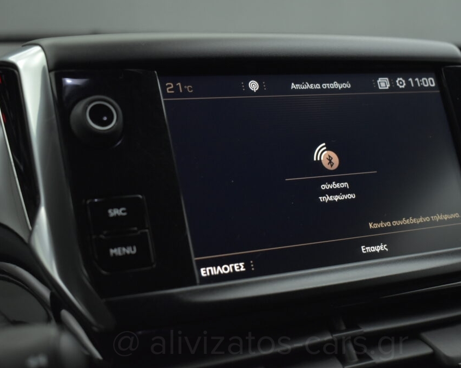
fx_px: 791
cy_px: 185
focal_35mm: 58
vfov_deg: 26.2
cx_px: 260
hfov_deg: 32.5
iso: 1600
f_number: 4.5
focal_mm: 34
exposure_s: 1/125
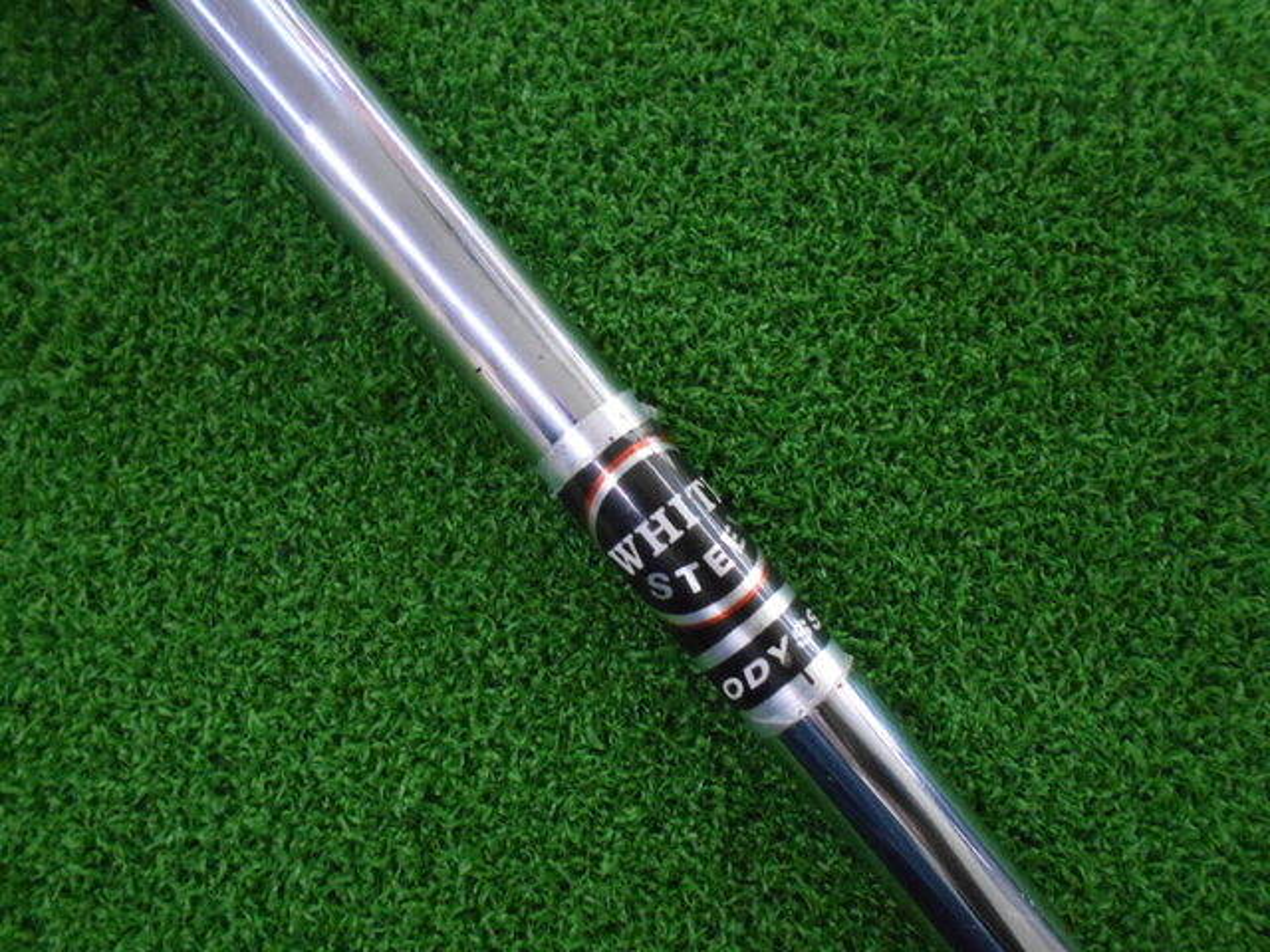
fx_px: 954
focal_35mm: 26
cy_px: 476
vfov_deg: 53.1
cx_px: 635
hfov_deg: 67.3
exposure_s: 1/160
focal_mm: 4.6
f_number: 3.2
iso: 800
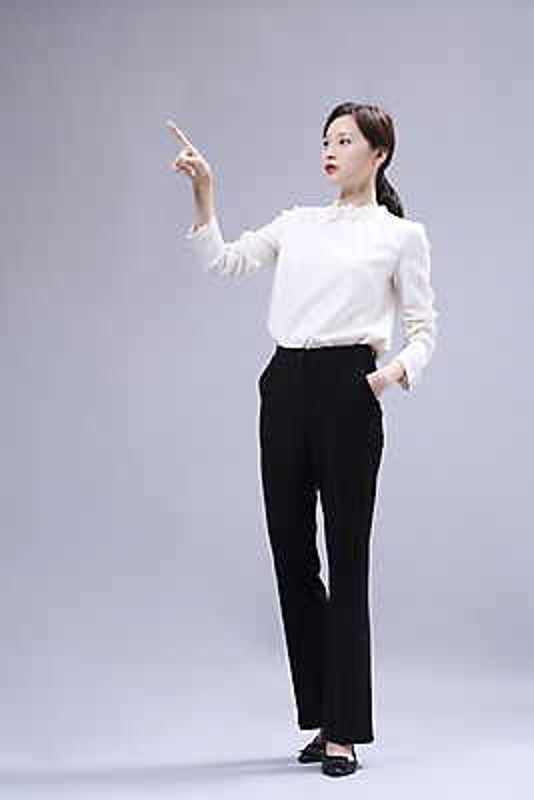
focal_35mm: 70
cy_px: 400
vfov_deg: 28.8
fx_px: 1556
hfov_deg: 19.5
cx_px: 267
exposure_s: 1/125
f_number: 8
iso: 160
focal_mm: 70
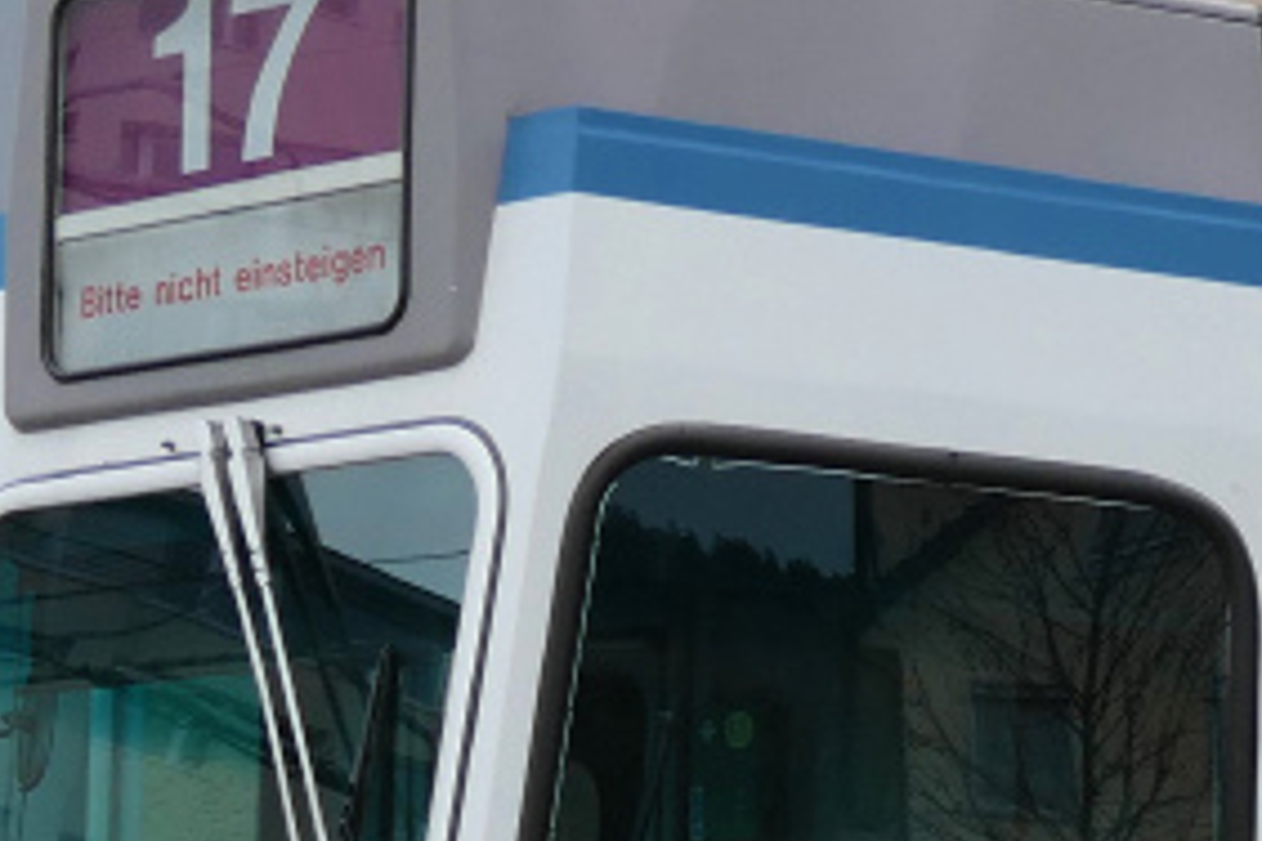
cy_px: 922
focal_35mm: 129
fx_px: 4522
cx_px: 1942
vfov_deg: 10.5
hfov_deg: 14.7
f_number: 3.5
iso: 200
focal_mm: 10.3
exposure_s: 1/500
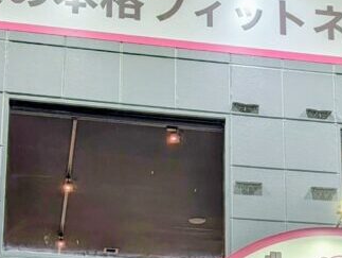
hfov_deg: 20.6
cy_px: 315
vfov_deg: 15.0
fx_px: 940
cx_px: 221
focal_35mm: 95
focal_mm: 6.9
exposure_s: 1/199
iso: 23
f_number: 1.68
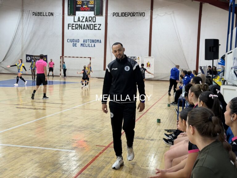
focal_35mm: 48
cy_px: 89
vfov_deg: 30.3
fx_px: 329
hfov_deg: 39.7
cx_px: 118
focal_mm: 6.76
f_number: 1.78
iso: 80
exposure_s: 1/100
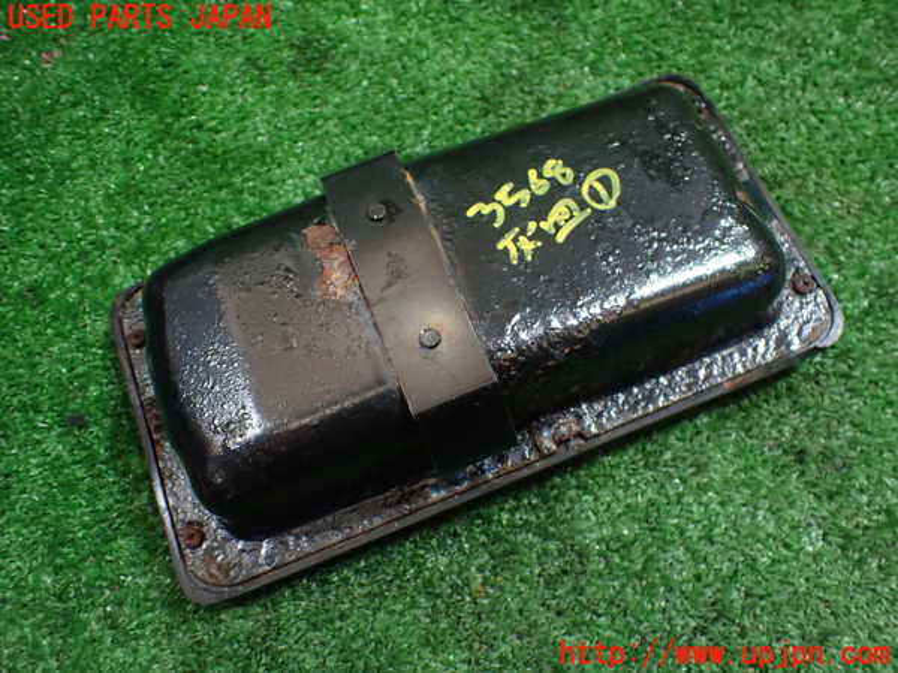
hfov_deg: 60.0
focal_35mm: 30
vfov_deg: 46.8
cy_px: 336
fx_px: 778
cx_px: 449
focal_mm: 5.4
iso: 800
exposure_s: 1/100
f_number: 2.3
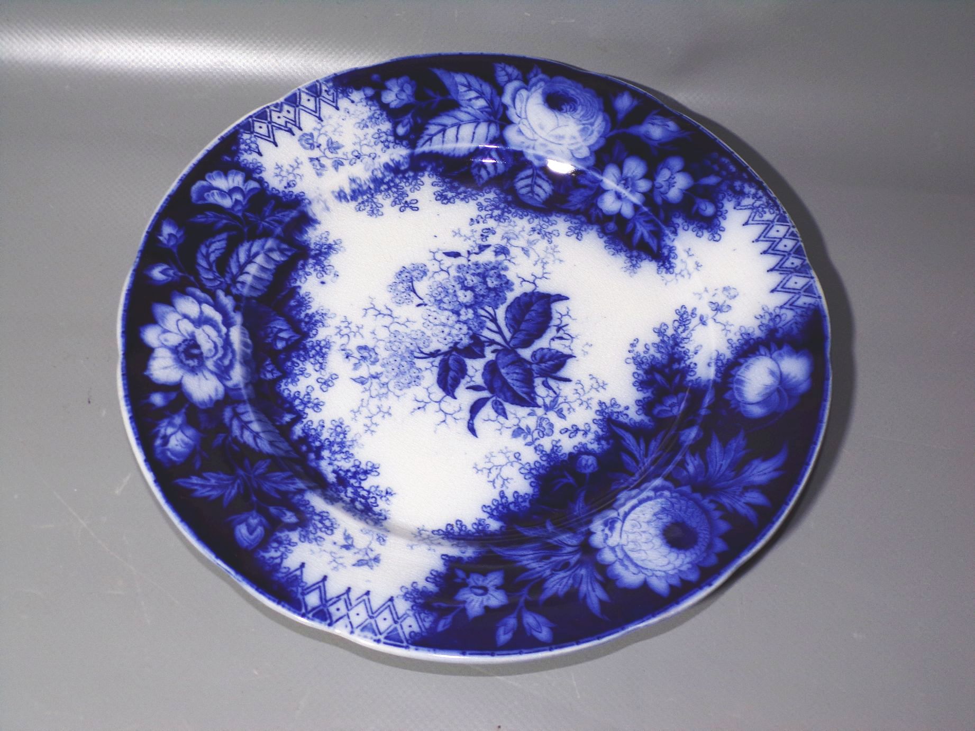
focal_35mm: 37
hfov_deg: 50.1
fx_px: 1042
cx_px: 488
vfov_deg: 38.7
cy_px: 366
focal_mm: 6.6
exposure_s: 1/60
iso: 80
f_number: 3.3
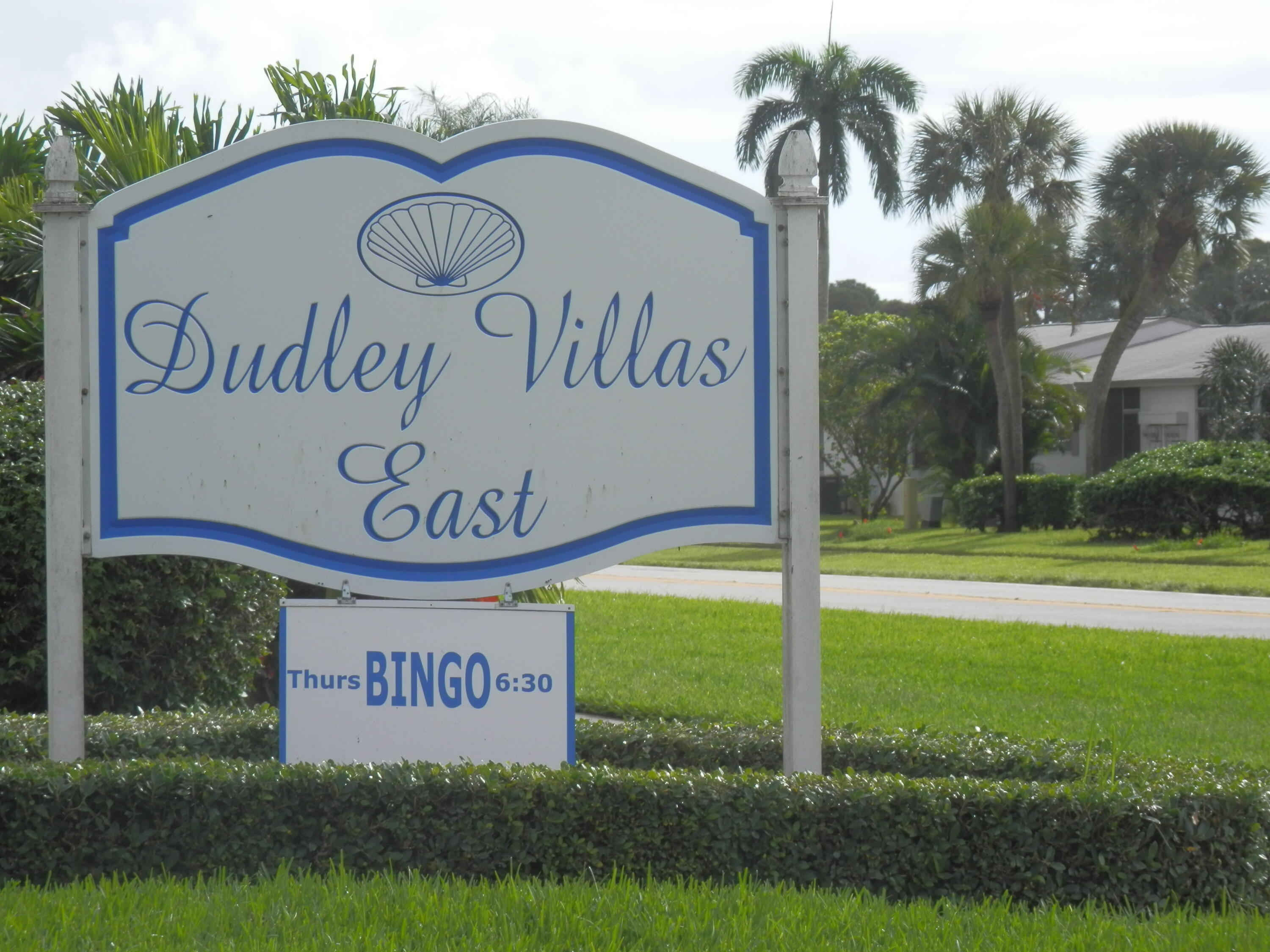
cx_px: 635
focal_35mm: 154
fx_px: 5650
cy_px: 476
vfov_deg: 9.6
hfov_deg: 12.8
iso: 80
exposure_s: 1/320
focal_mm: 27.5
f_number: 5.5
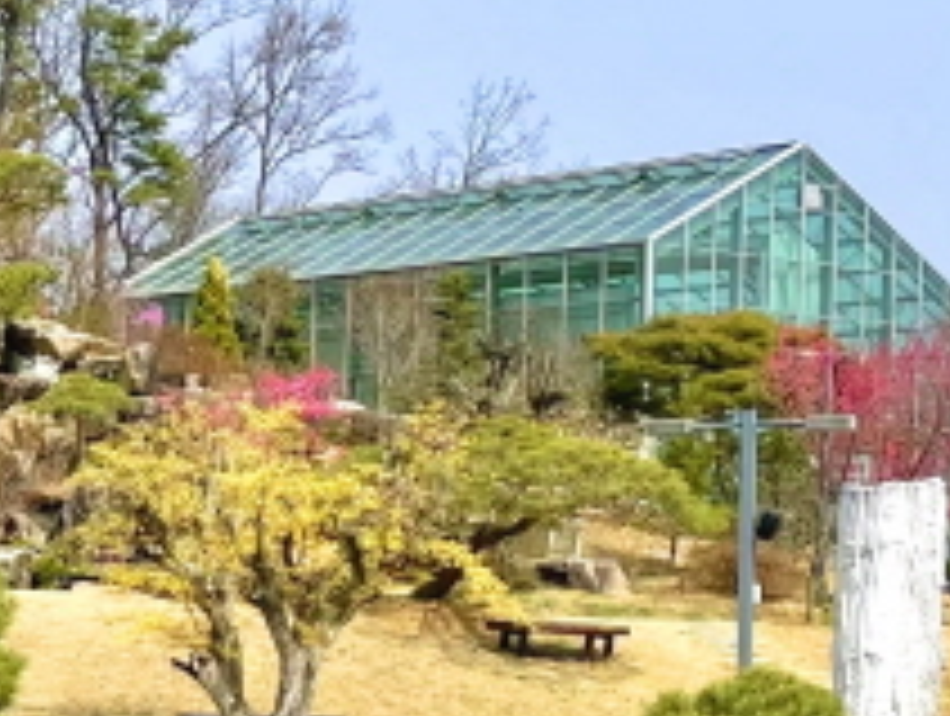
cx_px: -644
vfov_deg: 12.0
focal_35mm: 123
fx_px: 3381
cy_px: 711
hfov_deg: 14.5
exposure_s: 1/3509
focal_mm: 4.2
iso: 32
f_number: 1.6
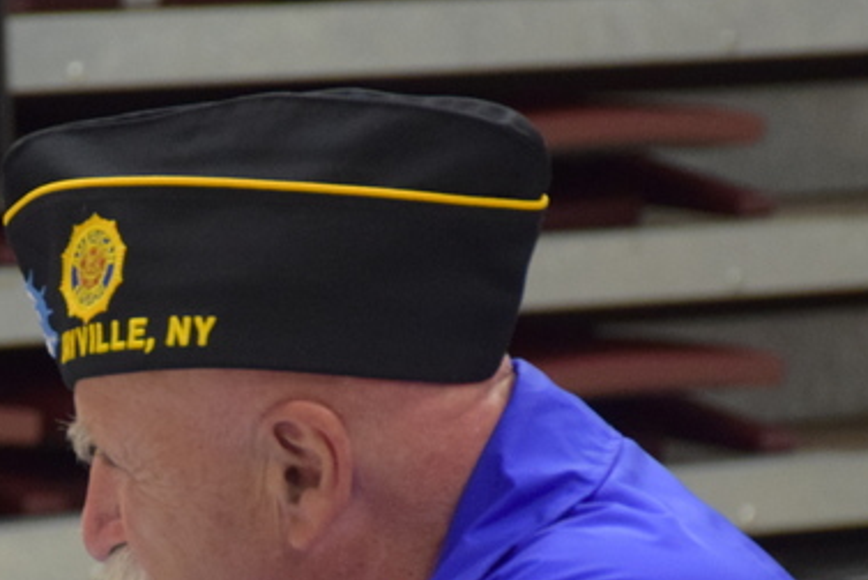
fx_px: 11003
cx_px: 53
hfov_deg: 4.5
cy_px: 572
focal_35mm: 456
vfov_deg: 3.0
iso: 2500
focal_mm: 112
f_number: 5.6
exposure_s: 1/60
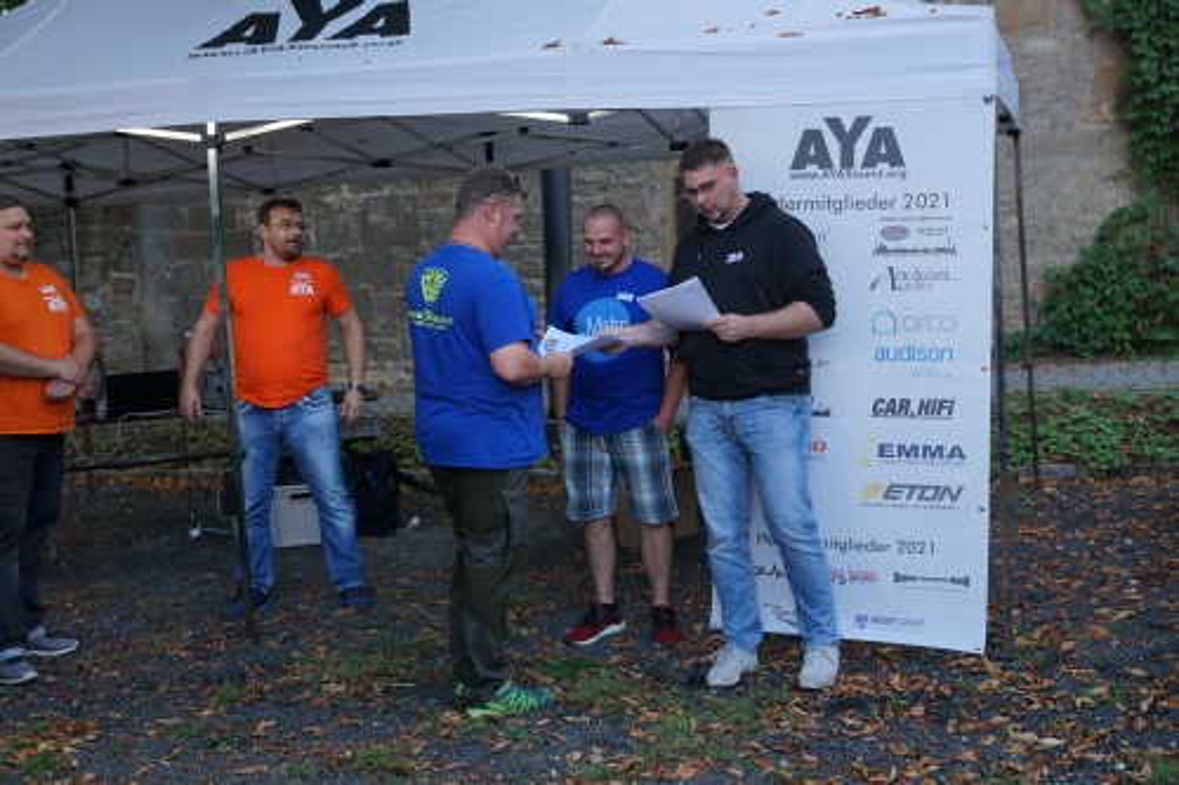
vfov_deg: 31.9
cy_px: 392
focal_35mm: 42
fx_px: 1375
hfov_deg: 46.4
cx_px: 590
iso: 320
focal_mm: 28
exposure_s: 1/160
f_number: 4
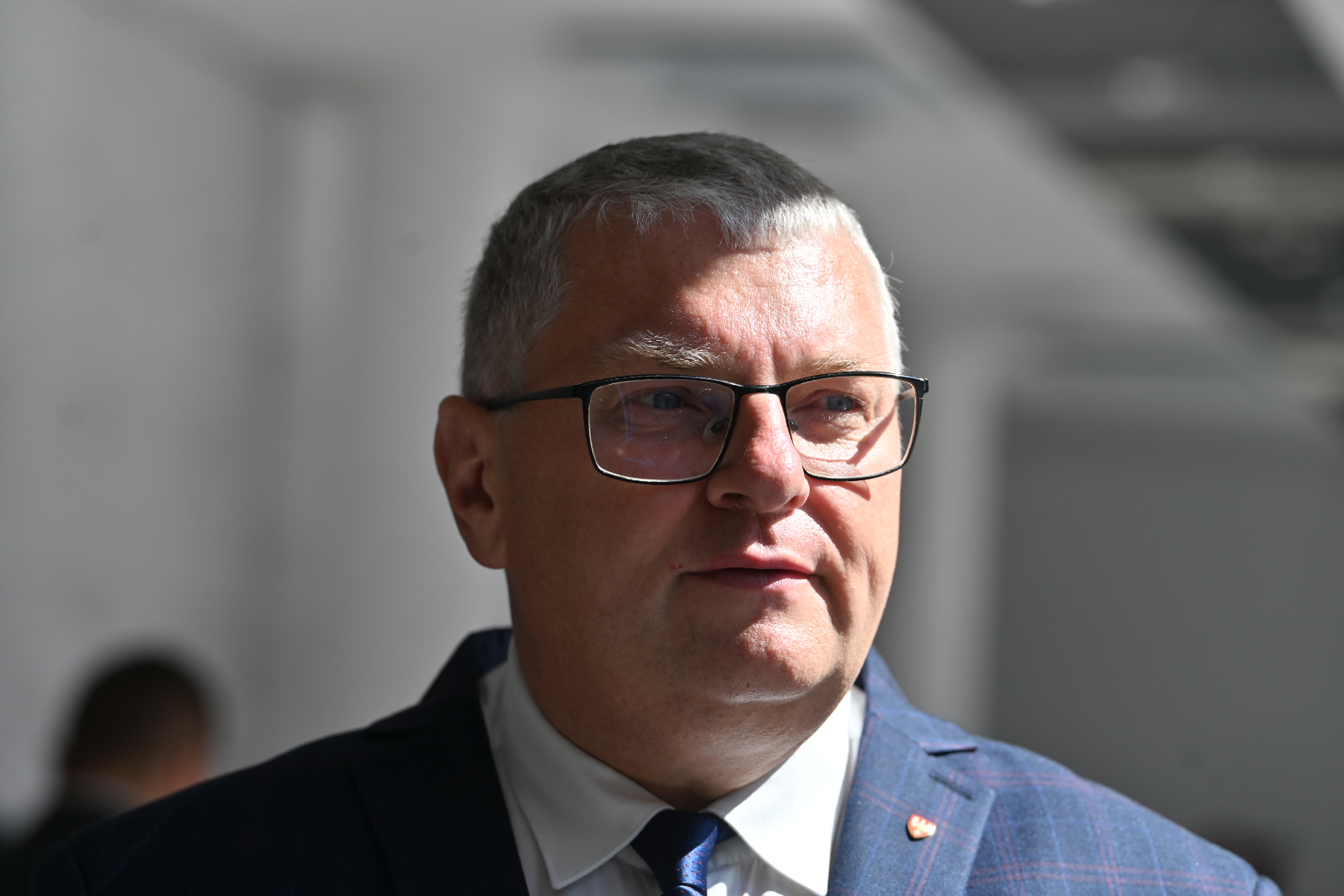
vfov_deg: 11.0
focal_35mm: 125
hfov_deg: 16.4
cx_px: 672
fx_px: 4666
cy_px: 448
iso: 100
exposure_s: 1/400
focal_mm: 125
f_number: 4.5
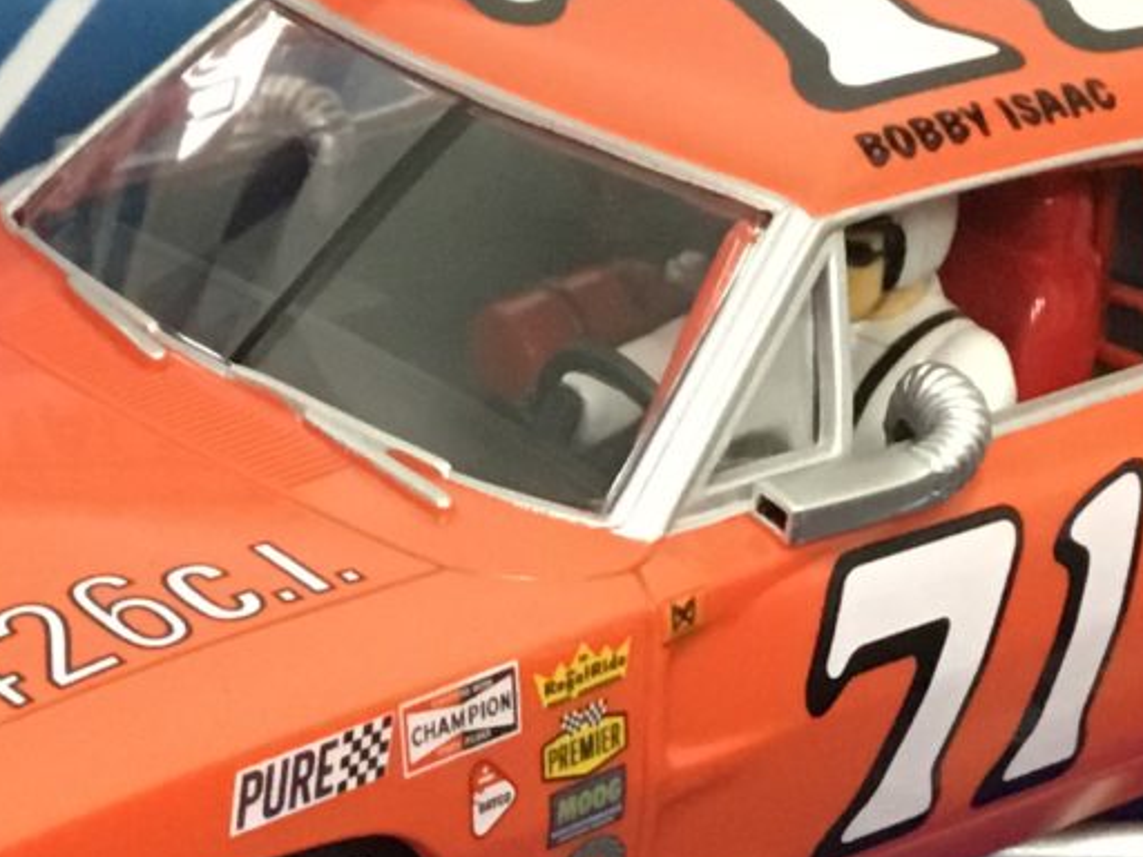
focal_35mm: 124
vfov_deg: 11.9
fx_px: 4094
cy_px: 779
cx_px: 449
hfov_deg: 15.9
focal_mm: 3.3
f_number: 2.4
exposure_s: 1/20
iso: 200
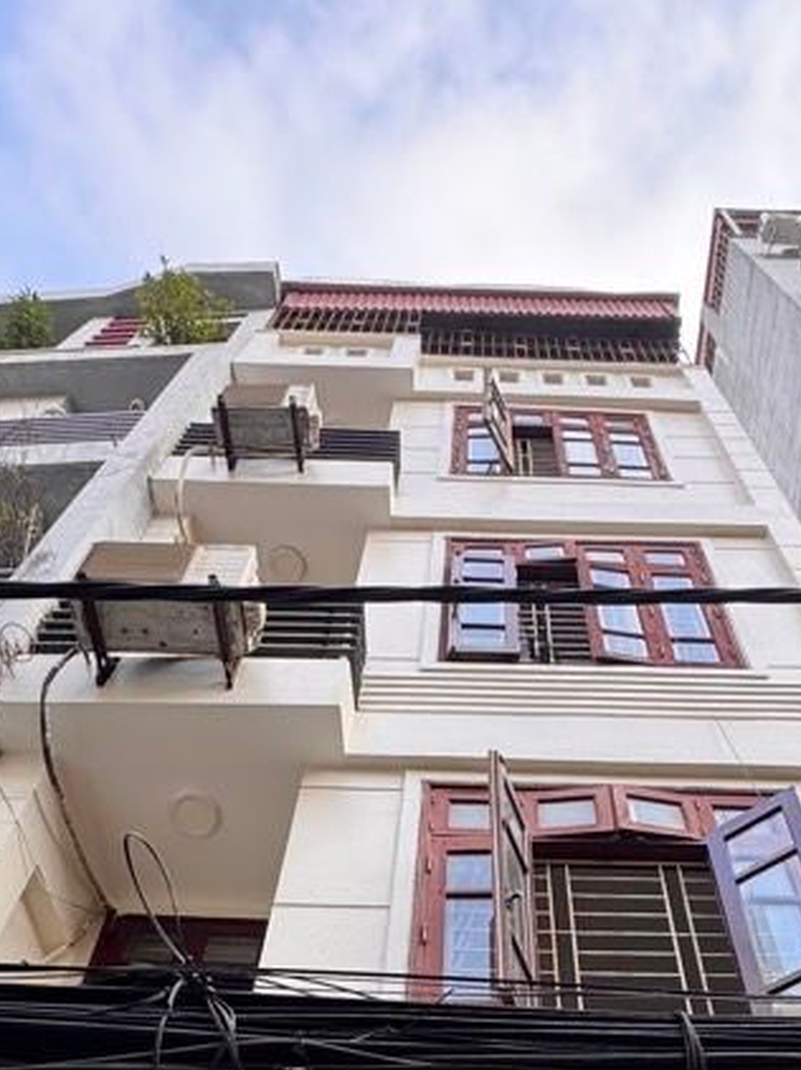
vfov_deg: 42.1
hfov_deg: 41.6
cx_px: 471
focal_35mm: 34
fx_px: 1050
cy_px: 1189
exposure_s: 1/257
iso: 40
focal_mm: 2.22
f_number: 2.2
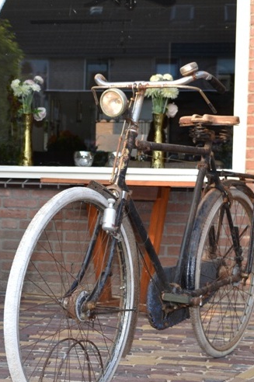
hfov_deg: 26.9
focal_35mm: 50
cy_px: 234
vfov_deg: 39.4
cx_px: 134
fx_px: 530
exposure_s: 1/125
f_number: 4
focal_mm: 24
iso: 110
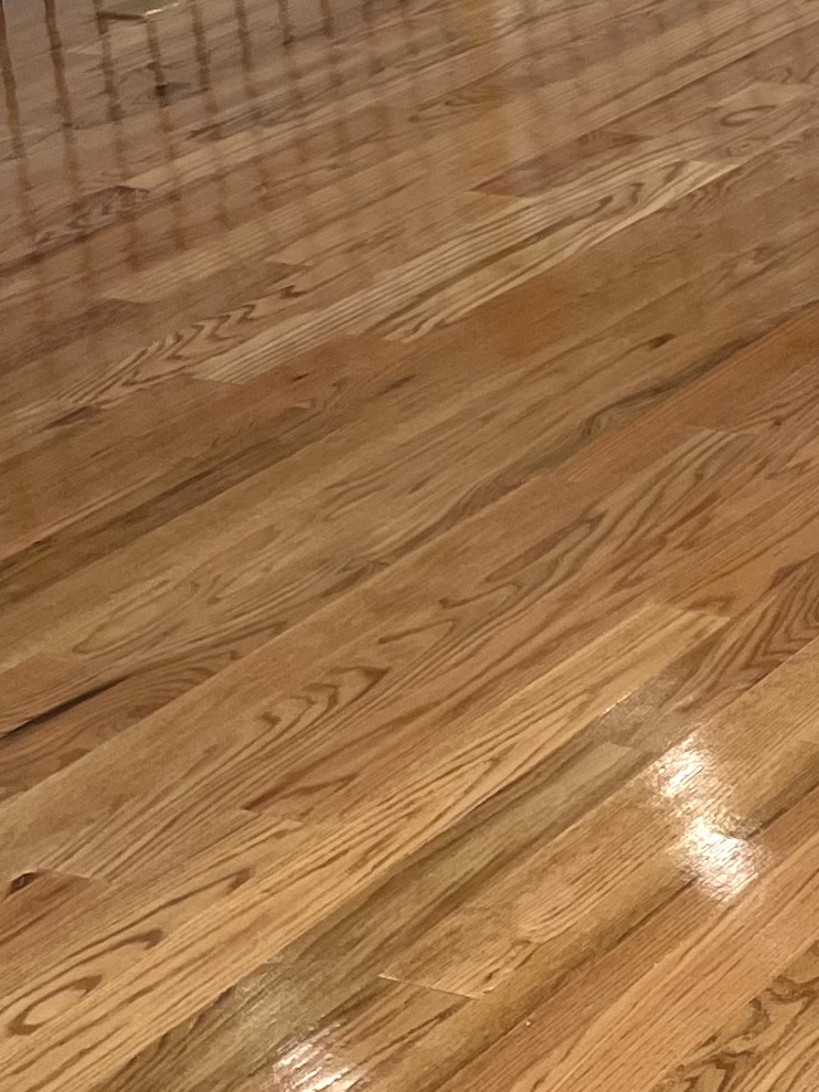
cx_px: 1383
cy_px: -121
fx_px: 3343
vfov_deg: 17.9
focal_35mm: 106
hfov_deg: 12.9
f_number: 1.6
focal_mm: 4.2
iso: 40
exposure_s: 1/121
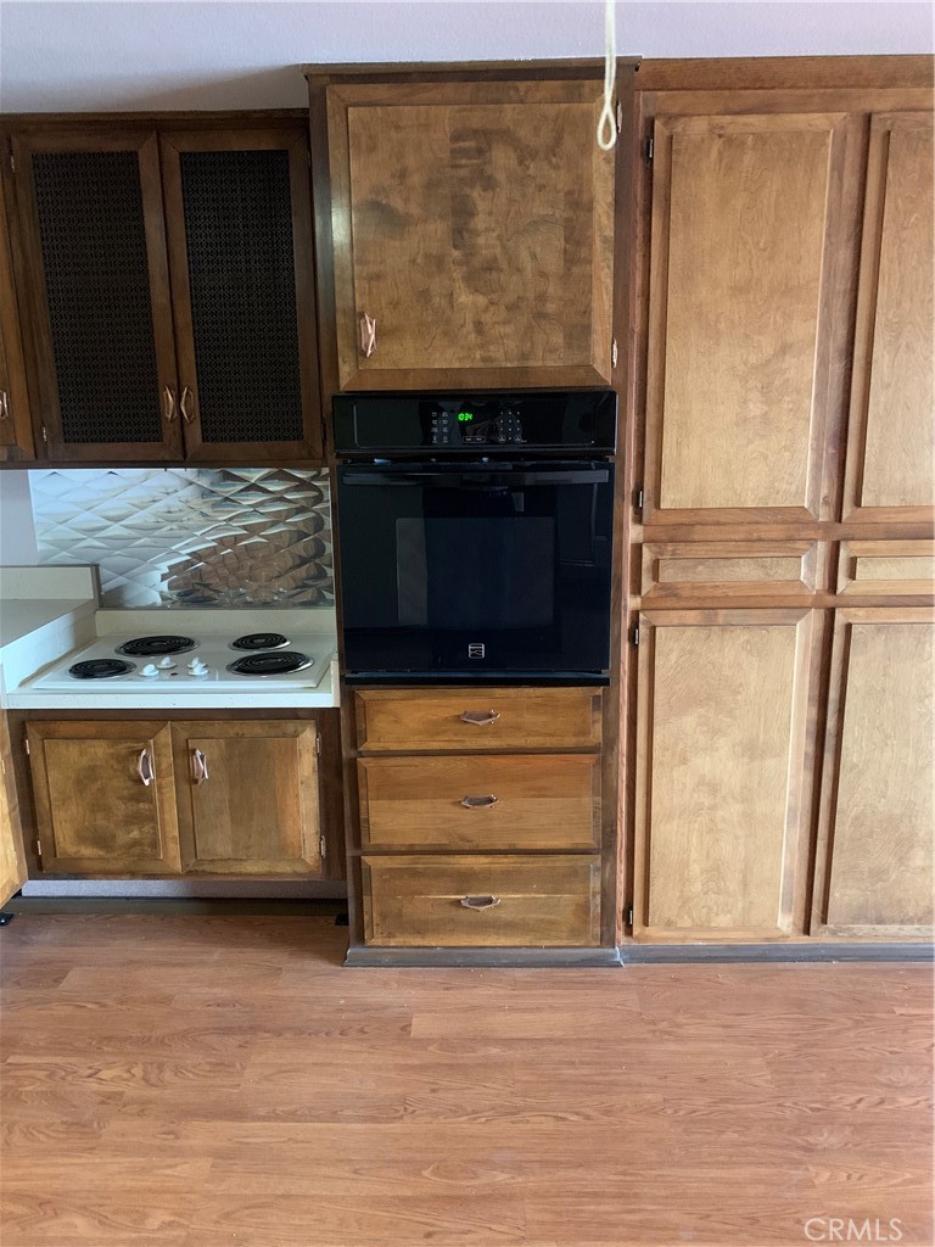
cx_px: 468
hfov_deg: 53.1
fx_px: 936
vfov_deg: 67.3
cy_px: 624
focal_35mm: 26
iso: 640
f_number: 1.8
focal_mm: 4.25
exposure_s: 1/30
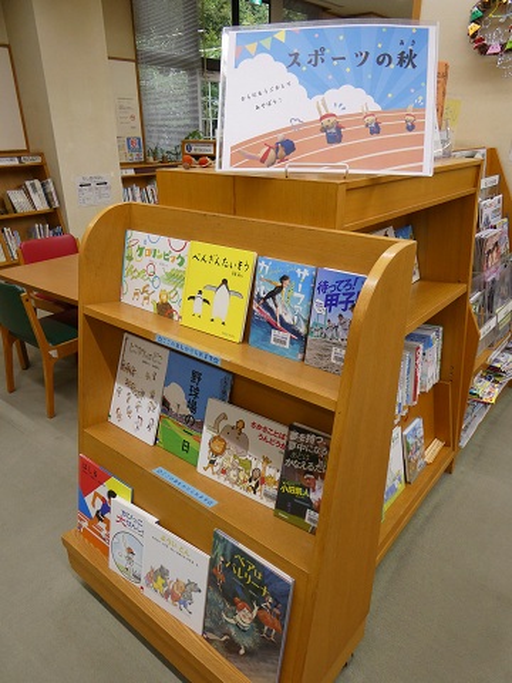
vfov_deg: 71.6
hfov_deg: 56.8
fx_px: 473
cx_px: 256
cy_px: 342
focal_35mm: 24
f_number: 3.3
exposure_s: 1/60
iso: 200
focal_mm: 4.3
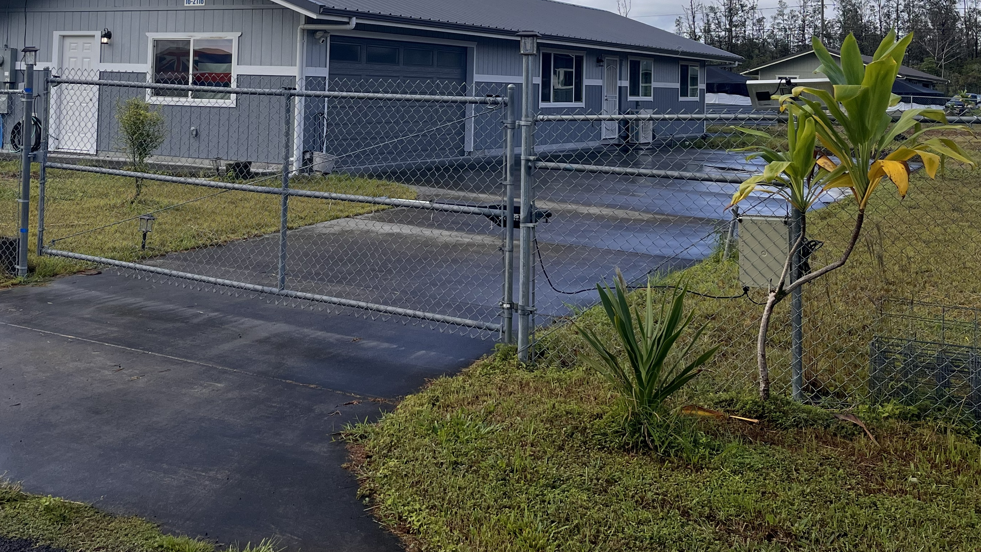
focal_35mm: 42
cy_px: 31
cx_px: 430
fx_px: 1093
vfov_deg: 27.1
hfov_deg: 48.2
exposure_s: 1/3215
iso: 50
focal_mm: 5.1
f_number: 1.6
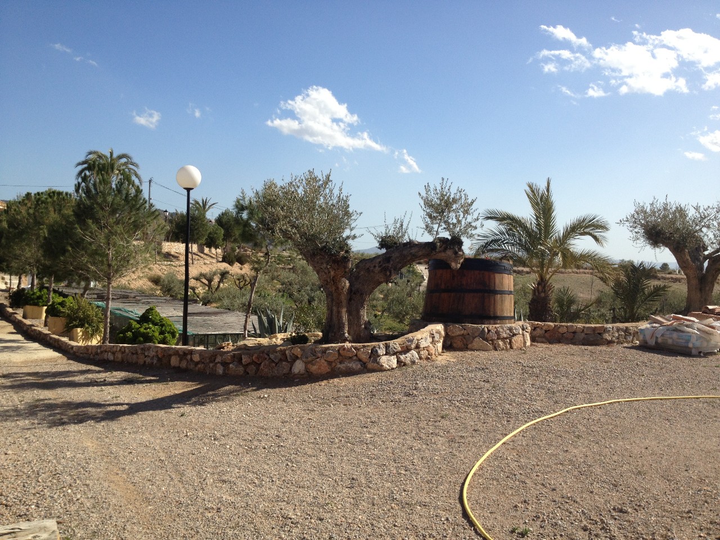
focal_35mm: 35
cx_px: 360
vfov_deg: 40.7
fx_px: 728
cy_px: 270
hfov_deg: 52.6
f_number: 2.4
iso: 50
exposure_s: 1/2123
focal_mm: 4.28
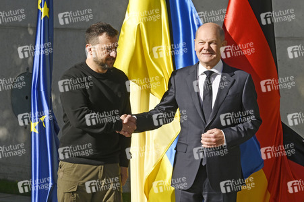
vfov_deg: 10.1
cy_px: 101
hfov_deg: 15.2
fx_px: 1139
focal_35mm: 135
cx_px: 152
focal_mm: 135
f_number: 22
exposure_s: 1/800
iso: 1600
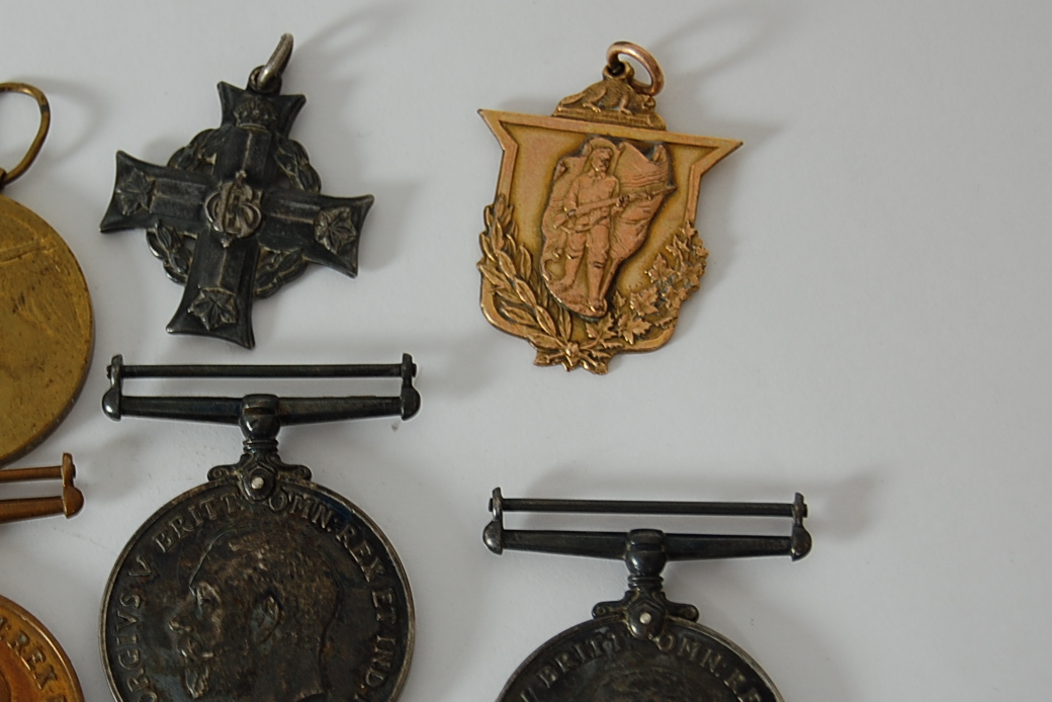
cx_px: 330
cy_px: 445
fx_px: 3040
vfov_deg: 13.2
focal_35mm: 104
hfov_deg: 19.6
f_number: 5.6
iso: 200
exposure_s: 1/20
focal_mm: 48
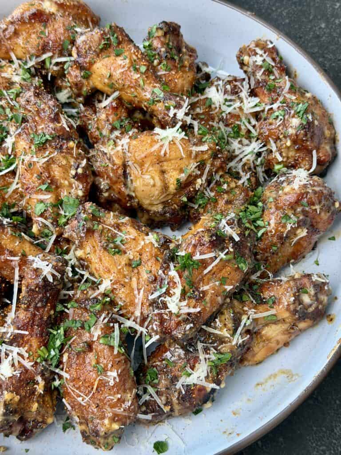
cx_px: 170
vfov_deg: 39.7
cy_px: 228
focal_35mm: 48
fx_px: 630
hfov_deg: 30.3
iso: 64
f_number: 1.78
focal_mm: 6.76
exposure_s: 1/120
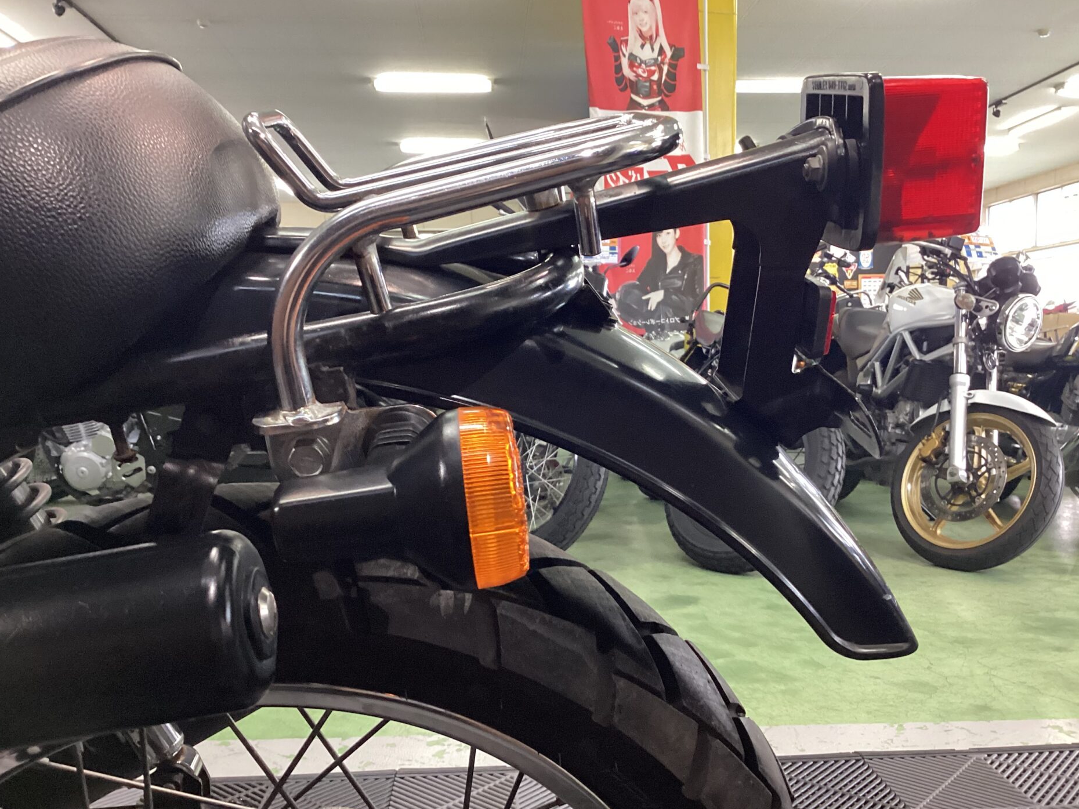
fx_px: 997
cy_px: 414
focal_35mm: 32
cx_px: 544
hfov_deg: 56.8
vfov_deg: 44.2
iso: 250
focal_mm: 3.3
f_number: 2.4
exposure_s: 1/60
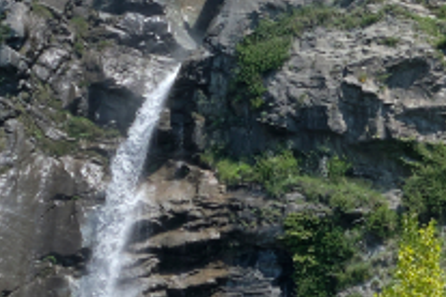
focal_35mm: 255
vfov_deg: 5.4
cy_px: 88
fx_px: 3159
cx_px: 541
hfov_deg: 8.0
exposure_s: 1/180
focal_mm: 22.3
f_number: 11
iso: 200
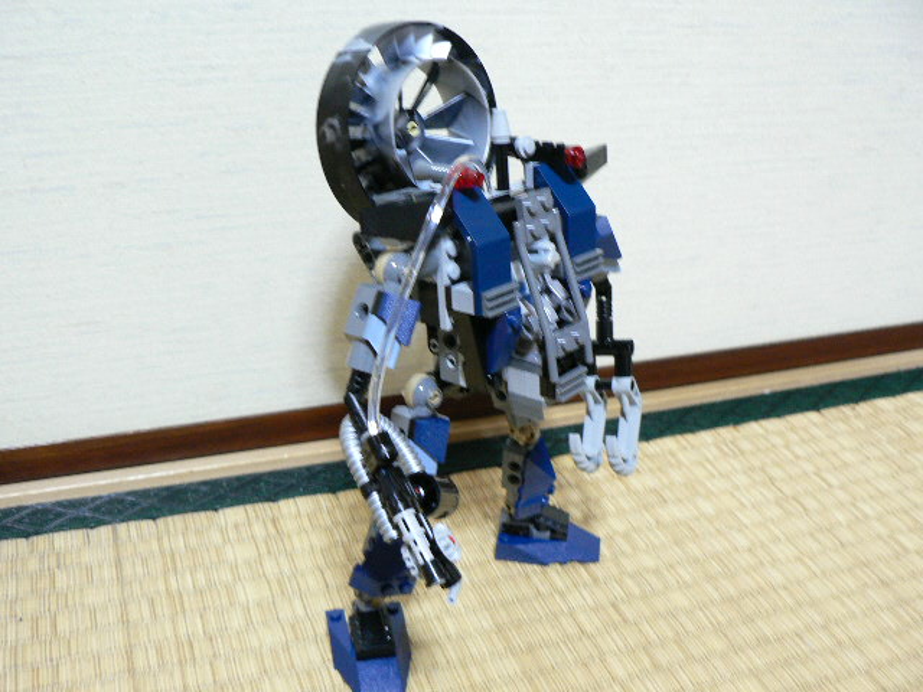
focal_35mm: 36
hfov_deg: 51.4
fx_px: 960
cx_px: 462
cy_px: 346
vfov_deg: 39.7
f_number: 2.8
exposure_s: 1/6
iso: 200
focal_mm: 6
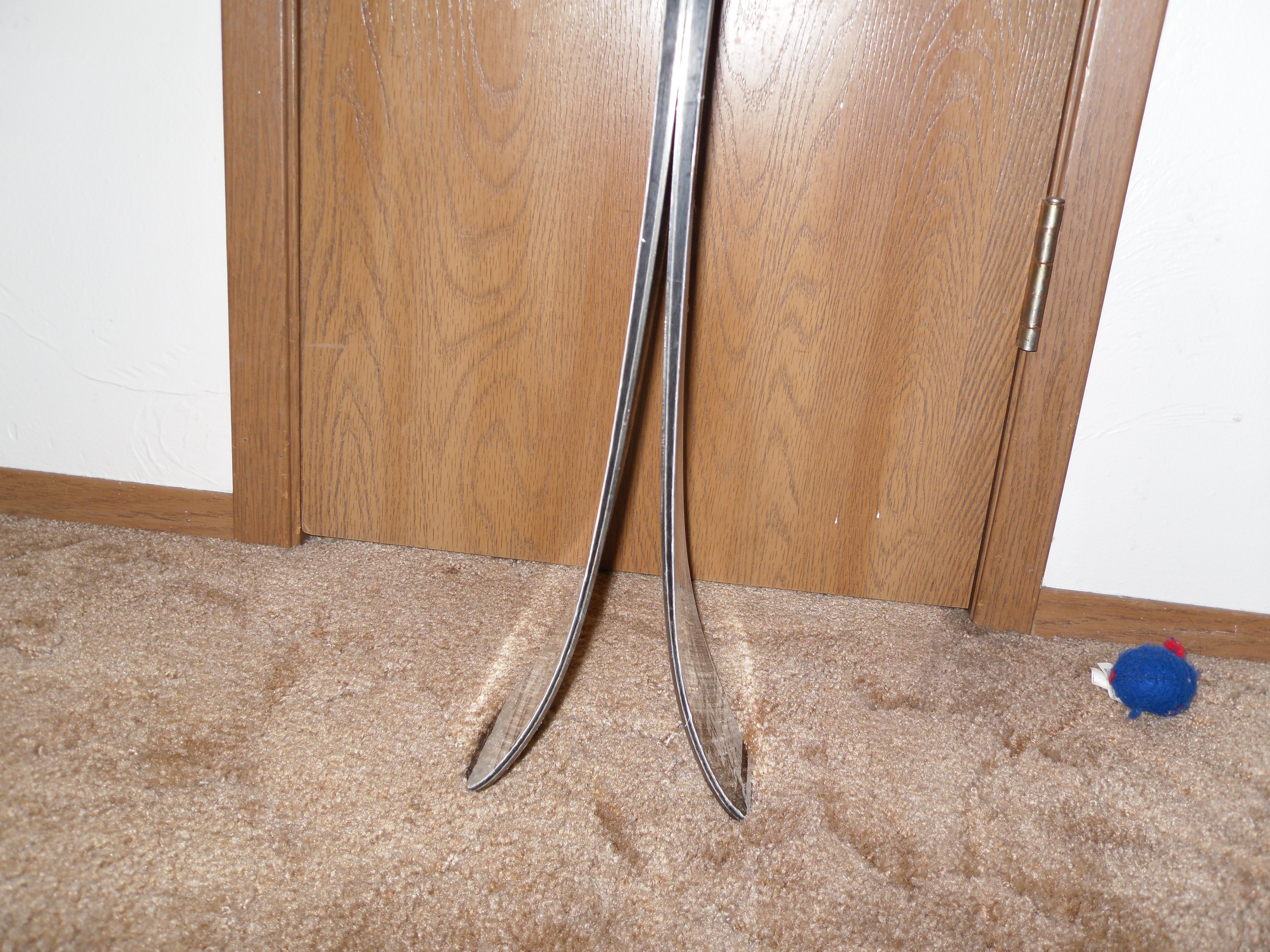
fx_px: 1284
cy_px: 476
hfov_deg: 52.6
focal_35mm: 35
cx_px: 635
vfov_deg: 40.7
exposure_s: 1/45
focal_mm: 6.3
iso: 80
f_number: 3.5
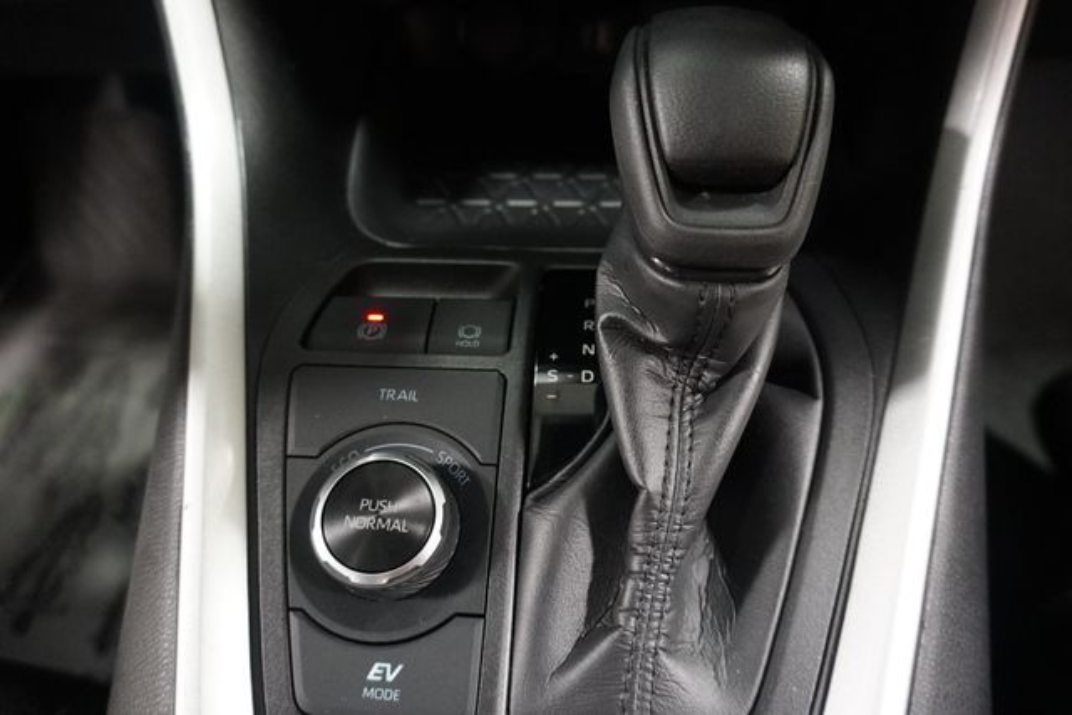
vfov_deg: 53.2
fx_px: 715
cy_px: 358
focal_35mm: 24
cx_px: 536
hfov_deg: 73.7
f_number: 3.5
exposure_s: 1/30
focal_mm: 16
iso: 6400
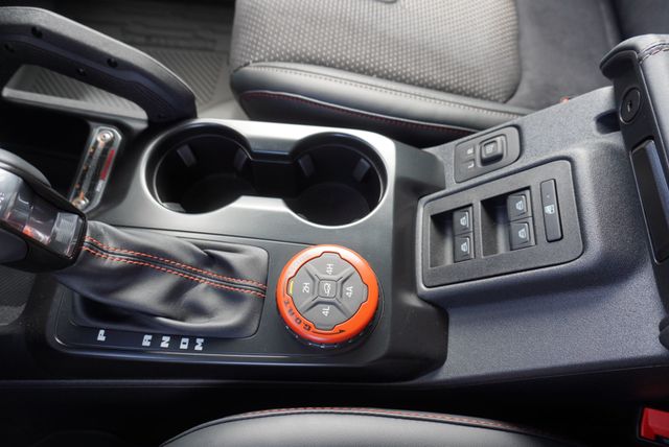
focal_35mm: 24
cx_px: 334
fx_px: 446
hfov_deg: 73.7
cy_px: 224
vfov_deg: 53.2
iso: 200
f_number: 4
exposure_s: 1/60
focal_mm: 16
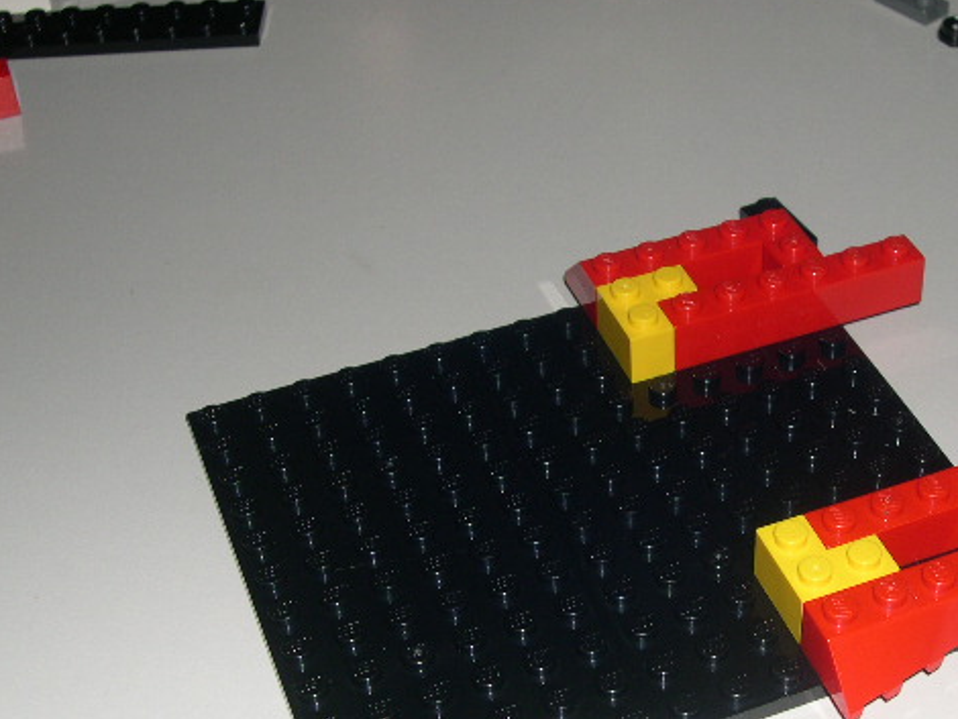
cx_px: 632
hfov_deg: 30.1
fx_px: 1772
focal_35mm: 64
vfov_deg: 22.9
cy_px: 460
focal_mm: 10.1
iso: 100
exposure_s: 1/60
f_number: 8.4
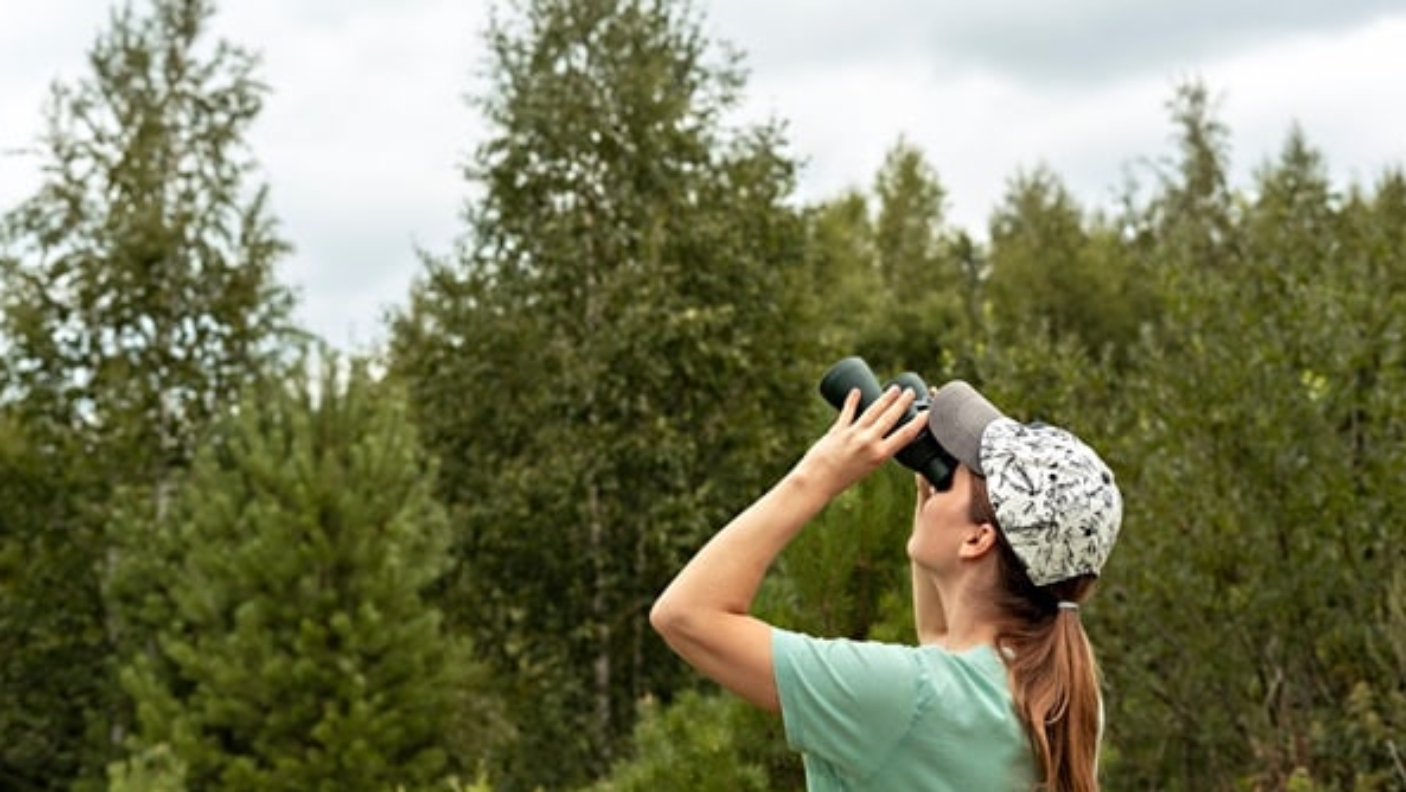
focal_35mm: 53
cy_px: 379
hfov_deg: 39.2
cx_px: 699
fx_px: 1977
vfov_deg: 22.7
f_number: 4.5
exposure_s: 1/125
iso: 100
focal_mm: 50
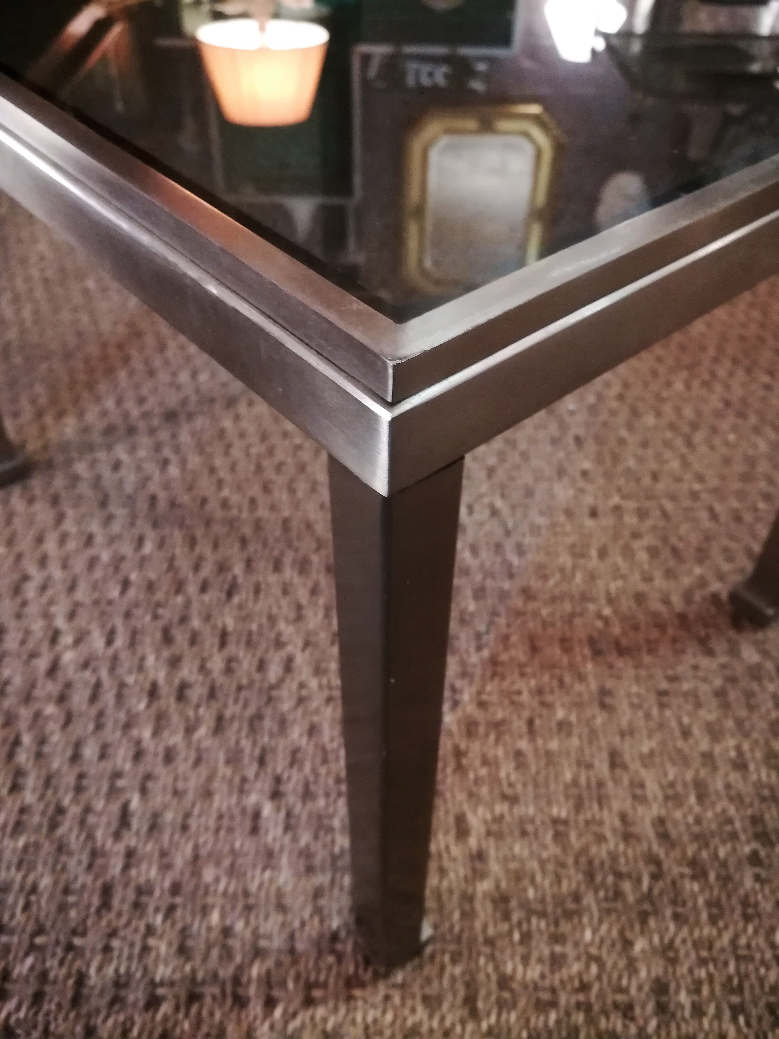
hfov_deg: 53.1
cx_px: 390
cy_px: 520
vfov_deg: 67.3
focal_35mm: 26
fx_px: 780
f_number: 2.2
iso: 500
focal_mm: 3.83
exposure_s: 1/14.3
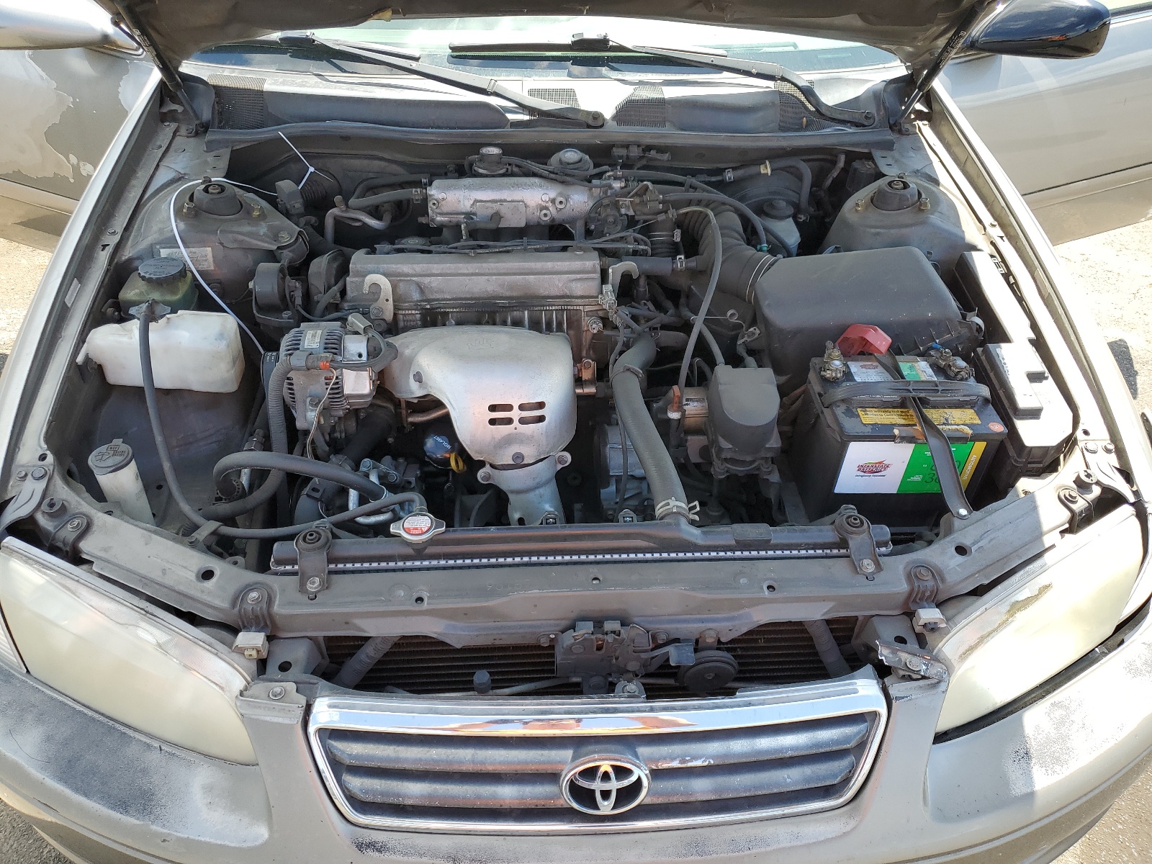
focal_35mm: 26
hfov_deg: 67.3
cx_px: 576
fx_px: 865
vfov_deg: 53.1
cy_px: 432
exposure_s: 1/526
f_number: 1.5
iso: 50
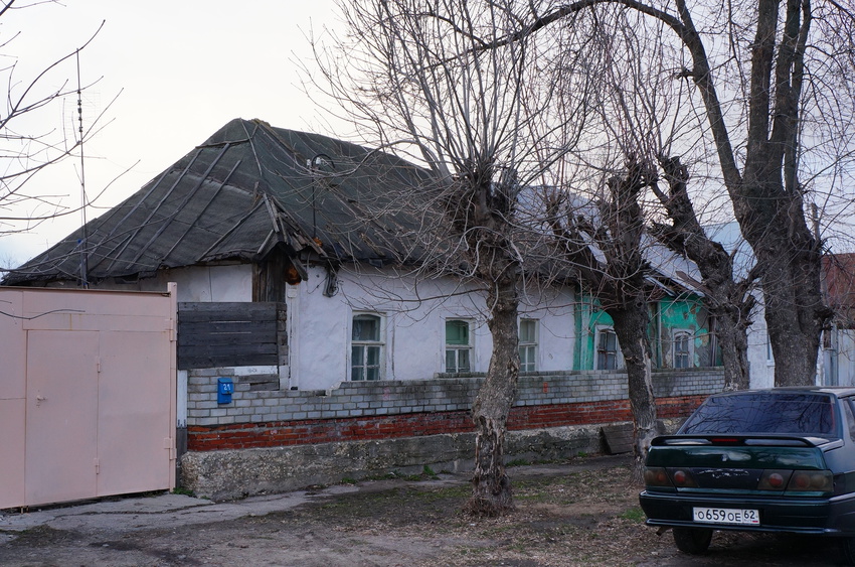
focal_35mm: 44
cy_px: 284
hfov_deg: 45.0
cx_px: 428
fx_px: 1031
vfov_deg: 30.7
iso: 400
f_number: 9
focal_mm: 29
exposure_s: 1/160
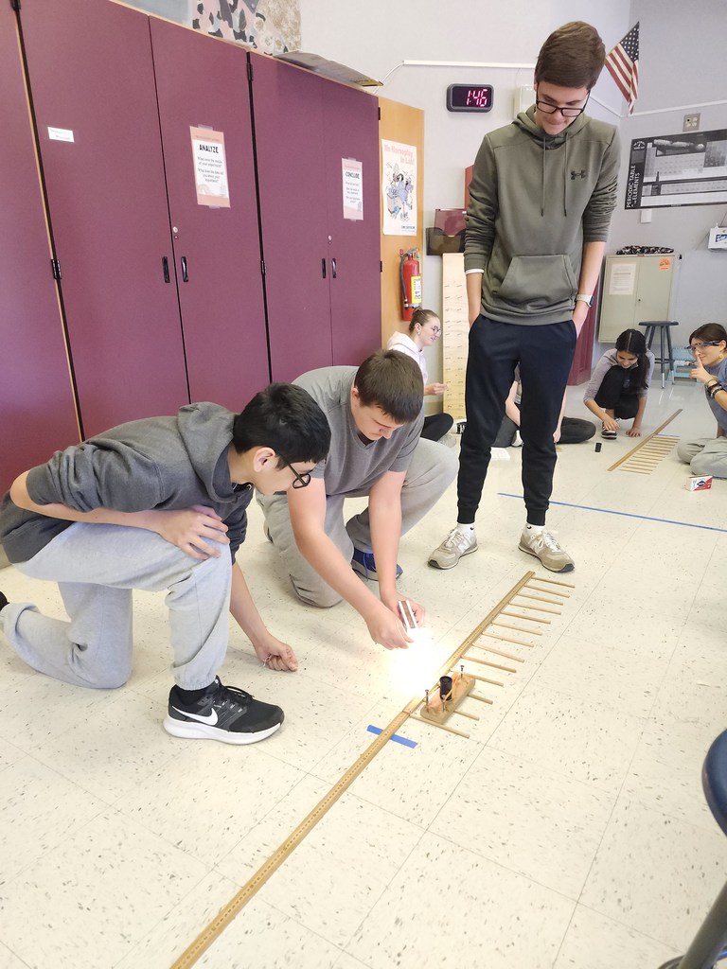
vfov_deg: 73.9
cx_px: 364
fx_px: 644
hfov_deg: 58.9
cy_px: 484
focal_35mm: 23
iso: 800
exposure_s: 1/120
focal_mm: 5.54
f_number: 1.8
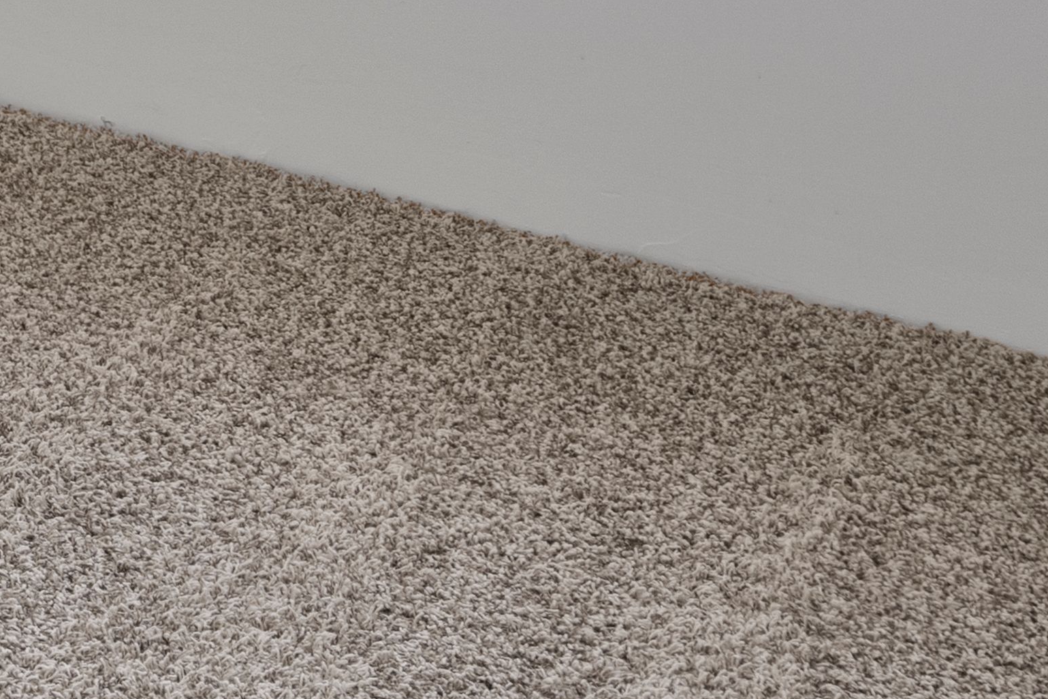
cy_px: -928
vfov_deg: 11.1
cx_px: -546
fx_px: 3056
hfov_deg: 17.4
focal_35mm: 105
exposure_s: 2
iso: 200
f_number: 8
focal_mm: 17
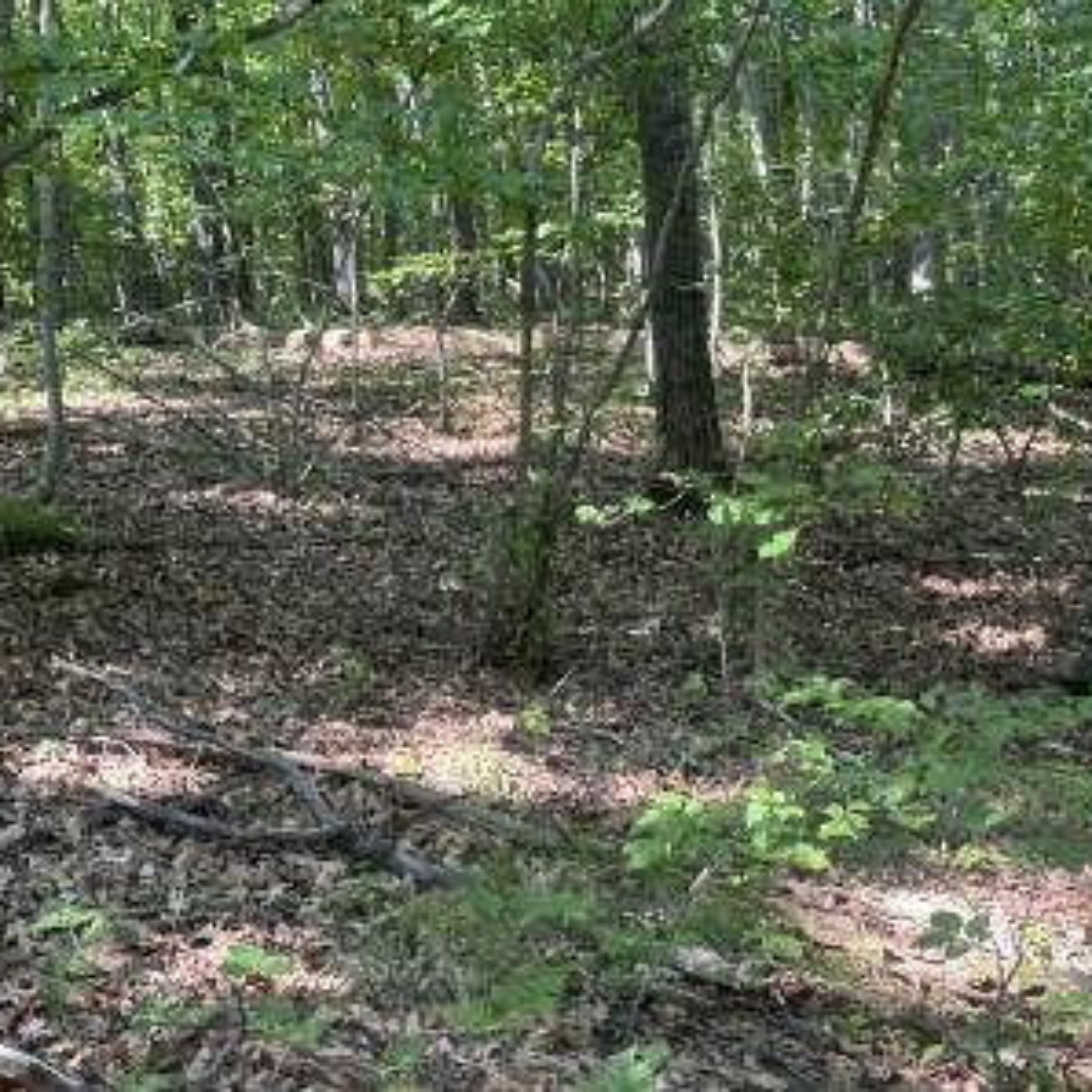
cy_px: 546
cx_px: 524
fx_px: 2034
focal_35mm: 57
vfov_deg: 30.0
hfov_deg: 30.0
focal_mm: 6.86
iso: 80
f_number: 1.78
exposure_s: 1/88
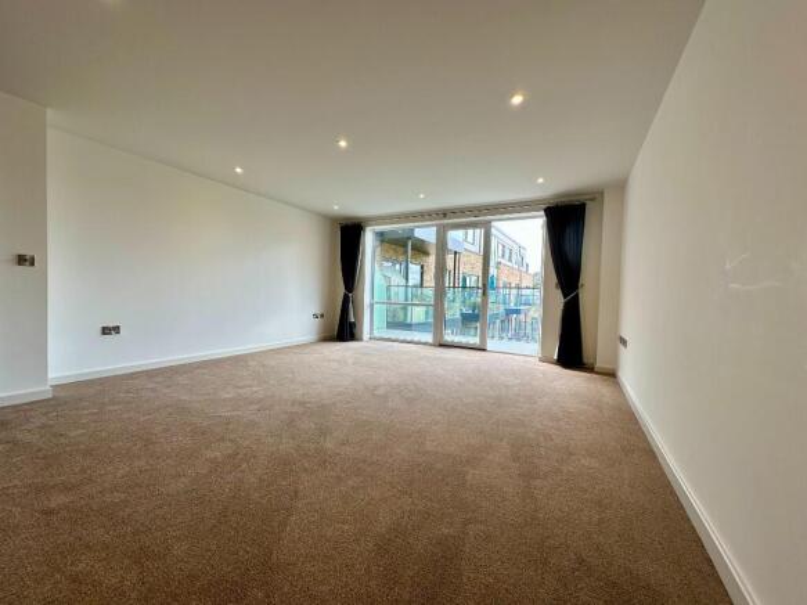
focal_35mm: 14
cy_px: 302
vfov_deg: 85.7
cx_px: 404
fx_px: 326
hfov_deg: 102.1
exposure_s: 1/122
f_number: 2.2
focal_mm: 2.22
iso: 40
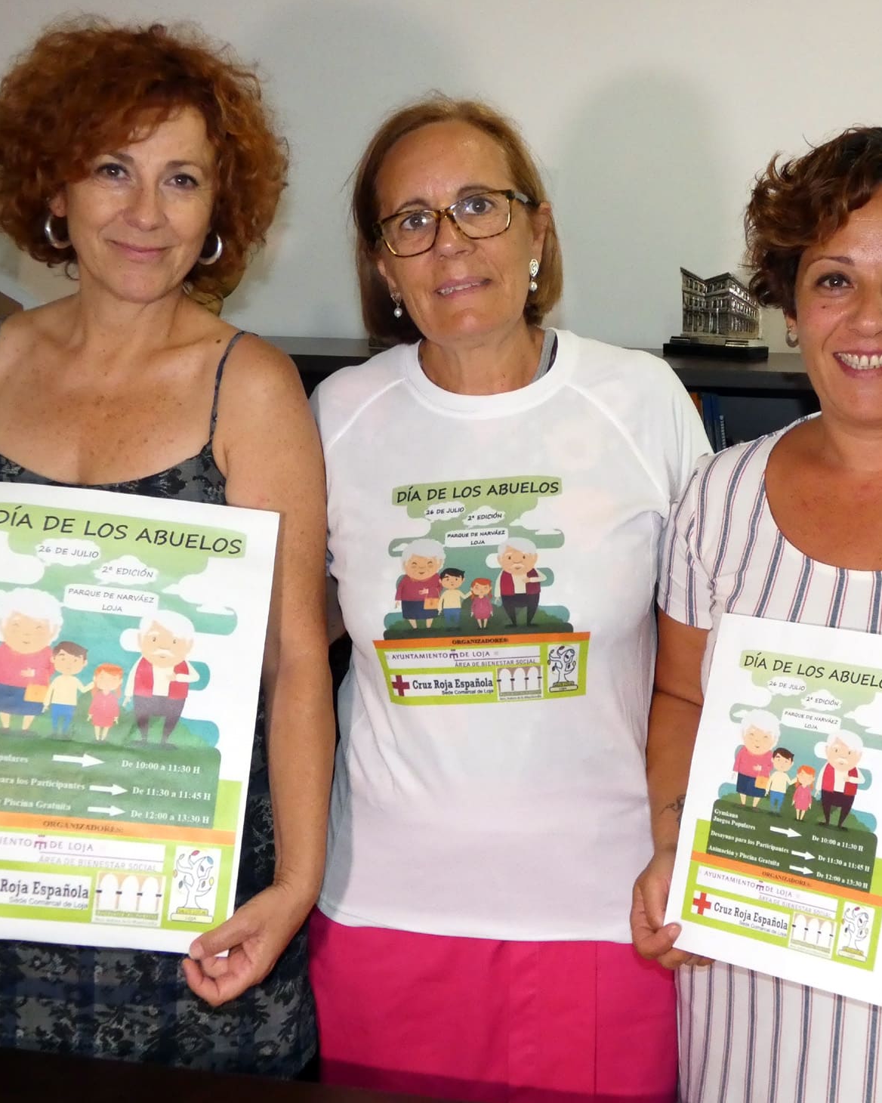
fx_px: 1631
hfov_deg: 30.1
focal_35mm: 50
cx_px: 547
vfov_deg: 37.3
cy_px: 555
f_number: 3.5
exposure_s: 1/60
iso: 640
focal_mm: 6.8
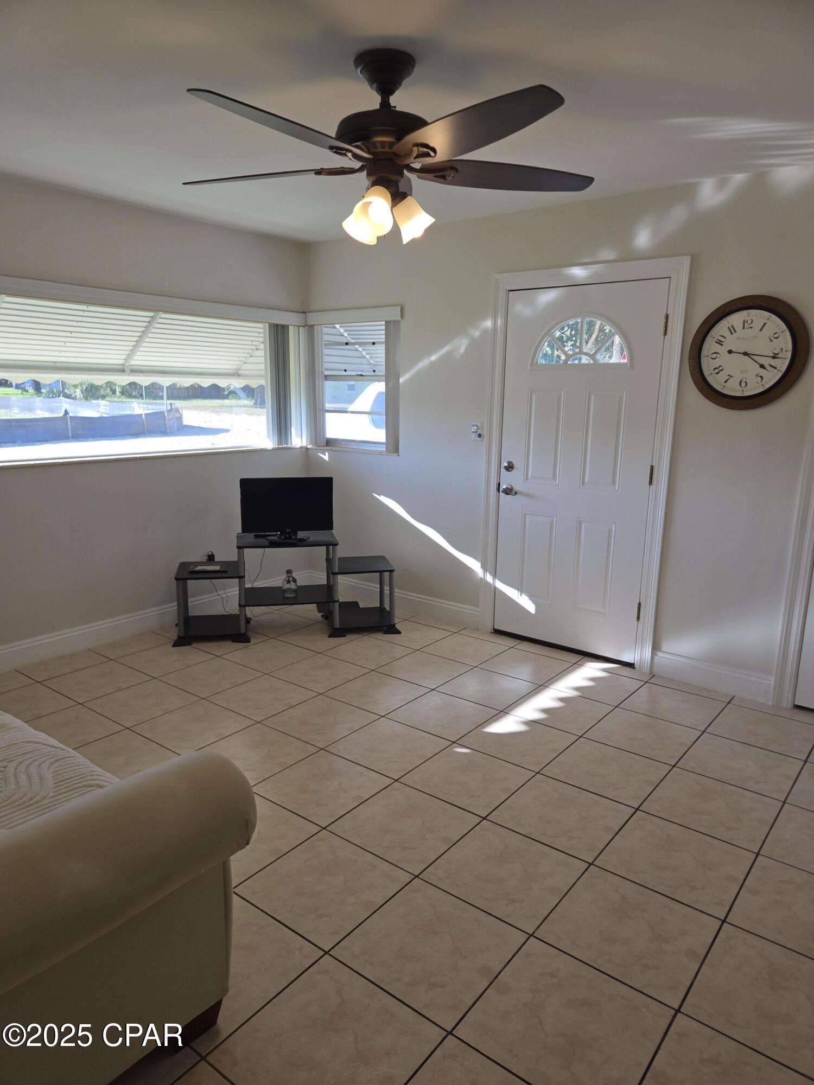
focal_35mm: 23
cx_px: 407
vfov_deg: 73.9
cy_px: 542
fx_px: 721
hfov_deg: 58.9
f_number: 1.8
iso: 25
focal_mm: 5.4
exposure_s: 1/128
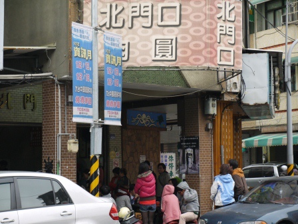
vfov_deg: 17.6
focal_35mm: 84
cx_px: 149
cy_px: 112
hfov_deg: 23.3
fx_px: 723
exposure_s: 1/80
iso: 400
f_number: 5.6
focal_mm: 42
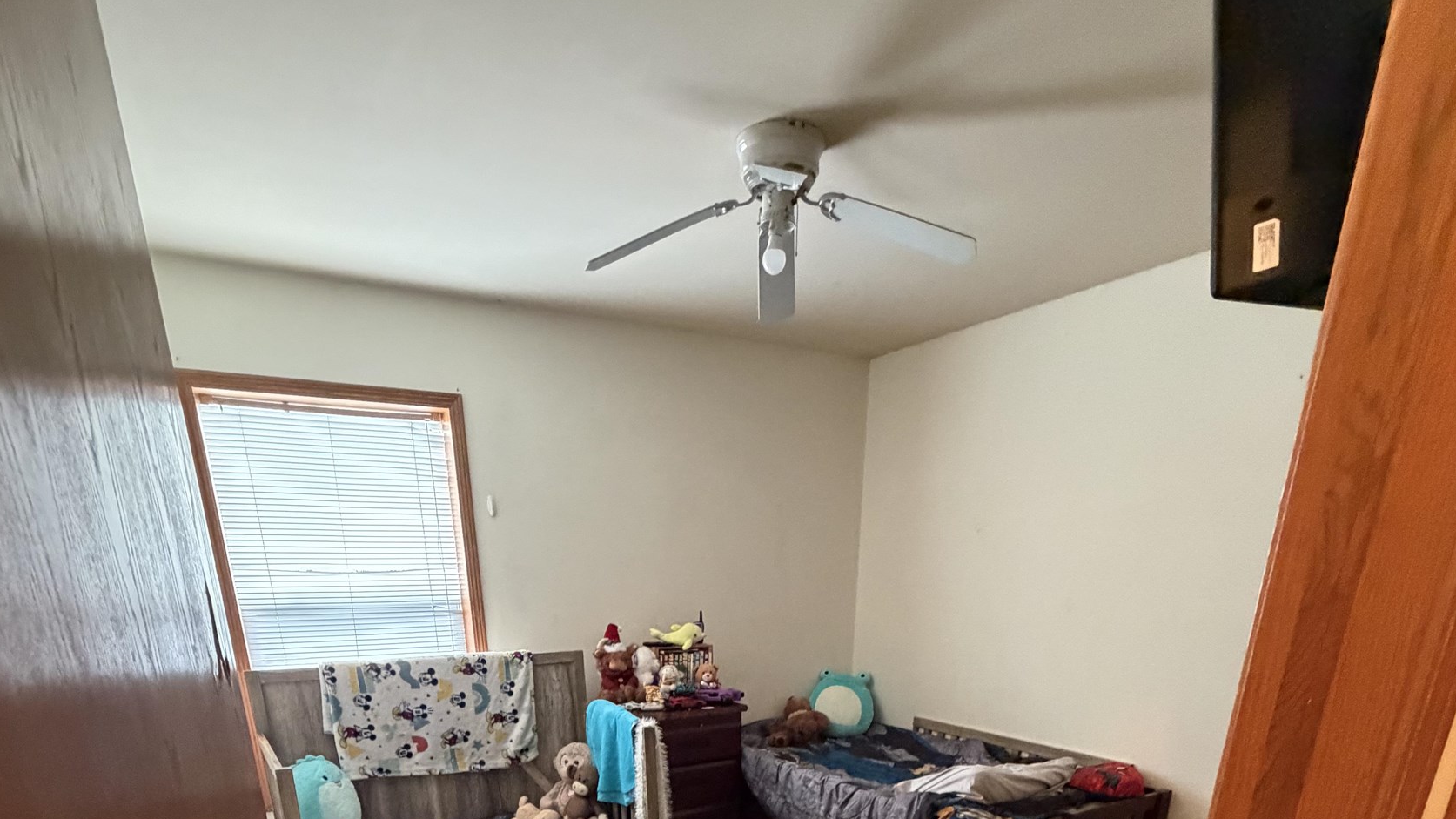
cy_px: 873
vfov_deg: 43.3
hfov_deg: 83.8
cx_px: 715
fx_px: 811
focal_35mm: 21
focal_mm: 2.22
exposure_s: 1/60
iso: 800
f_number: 2.2
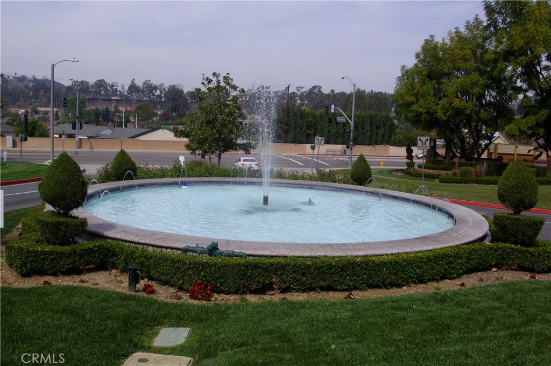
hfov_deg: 55.9
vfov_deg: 38.8
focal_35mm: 34
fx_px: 520
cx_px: 276
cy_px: 183
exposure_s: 1/200
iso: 200
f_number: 14
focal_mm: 23.13
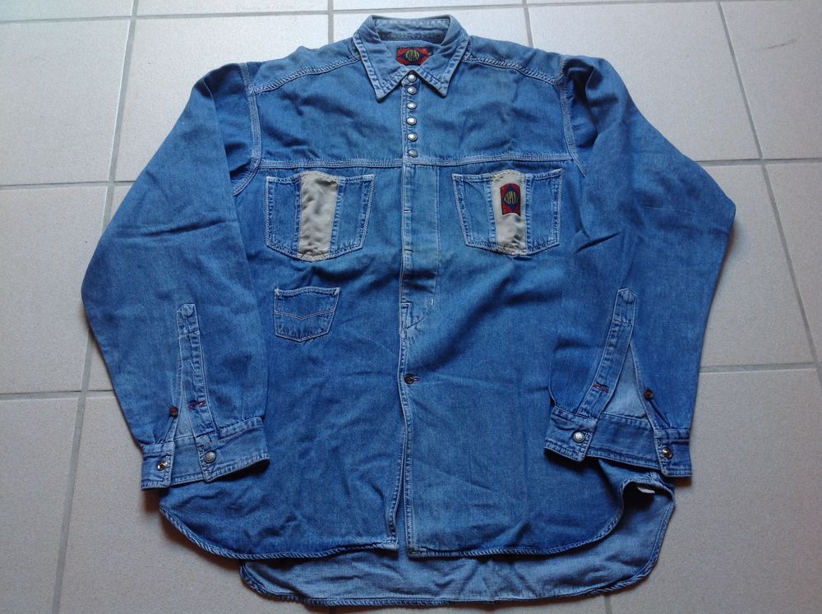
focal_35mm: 35
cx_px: 411
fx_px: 830
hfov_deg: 52.7
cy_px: 307
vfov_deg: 40.6
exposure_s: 1/24
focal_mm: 4.28
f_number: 2.4
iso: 50
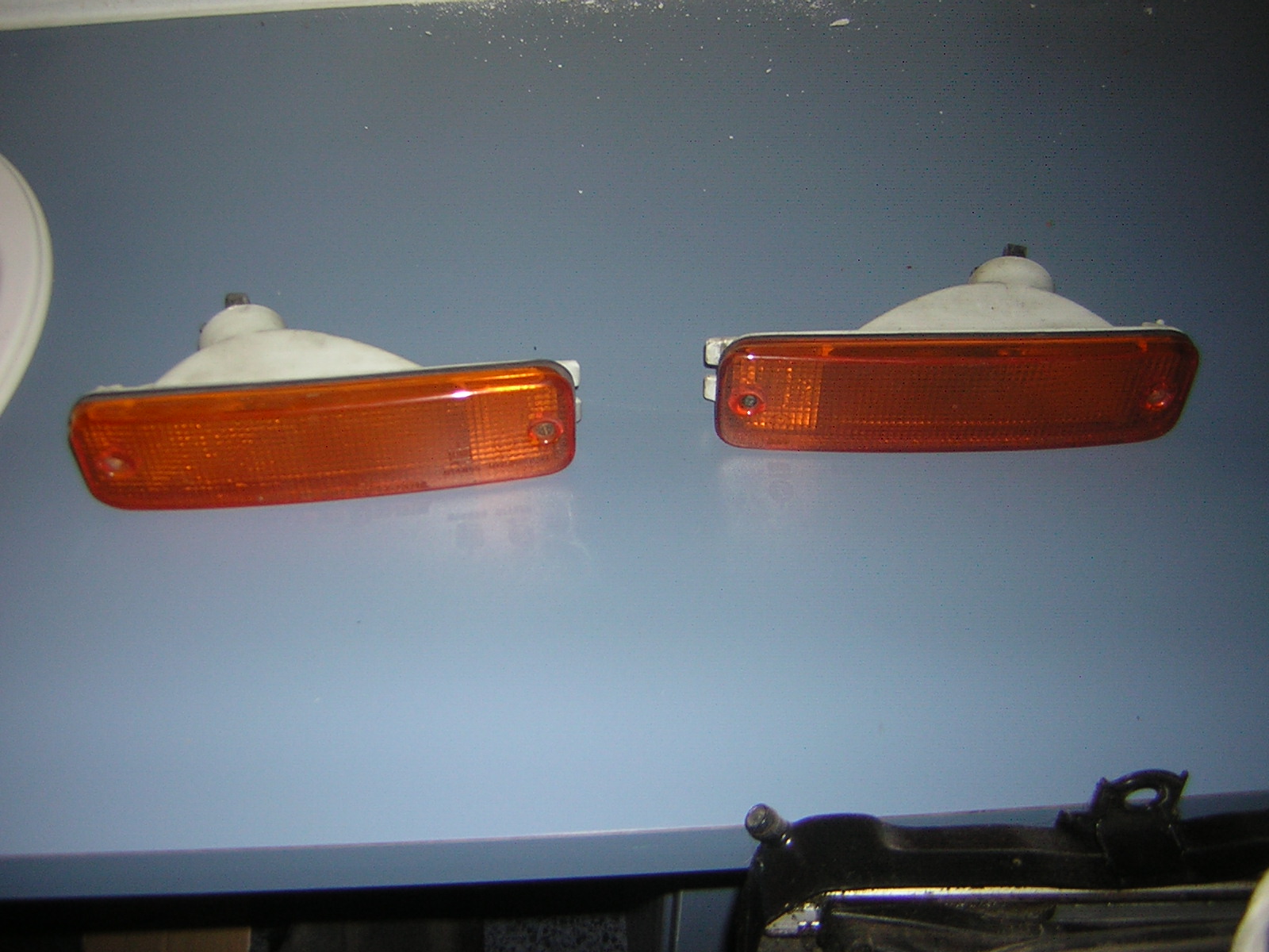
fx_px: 1320
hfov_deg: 51.4
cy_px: 476
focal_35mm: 36
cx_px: 634
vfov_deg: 39.7
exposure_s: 1/60.1
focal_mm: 4.7
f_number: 2.6
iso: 50
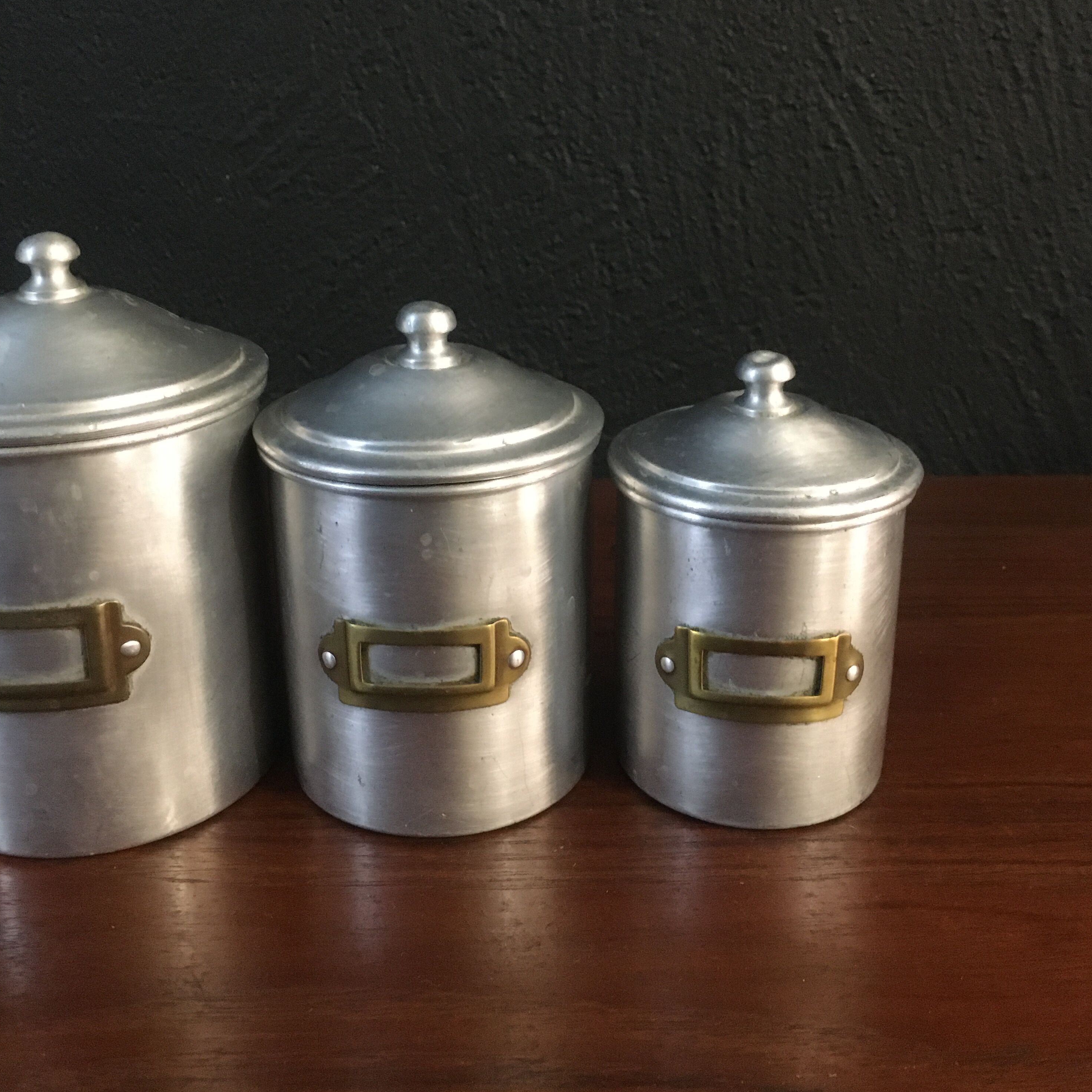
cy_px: 430
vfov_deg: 46.9
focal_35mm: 35
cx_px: 554
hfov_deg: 47.2
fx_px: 1249
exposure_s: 1/17
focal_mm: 4.15
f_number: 2.2
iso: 320
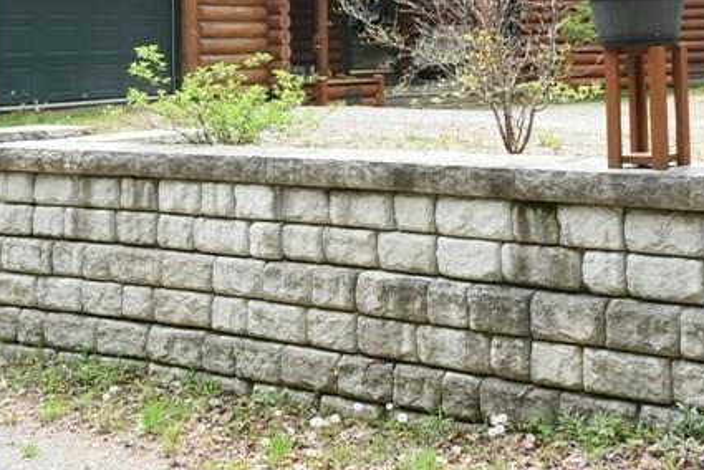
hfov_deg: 30.8
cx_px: 436
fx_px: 1272
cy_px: -74
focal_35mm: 65
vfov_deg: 19.8
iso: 100
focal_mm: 18
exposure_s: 1/160
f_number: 5
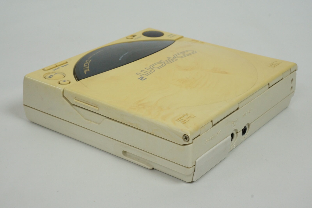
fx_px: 529
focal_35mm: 61
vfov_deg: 22.3
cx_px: 156
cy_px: 104
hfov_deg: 32.9
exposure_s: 1/40
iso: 1600
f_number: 16
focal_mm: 41
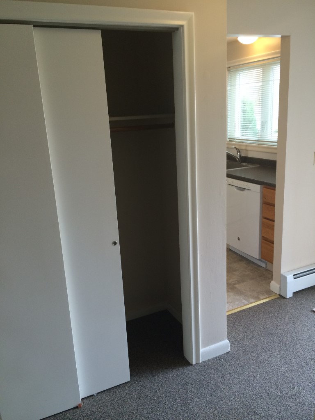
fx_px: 364
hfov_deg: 46.8
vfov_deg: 60.0
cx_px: 158
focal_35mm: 30
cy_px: 210
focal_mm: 4.12
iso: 64
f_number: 2.2
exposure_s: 1/30
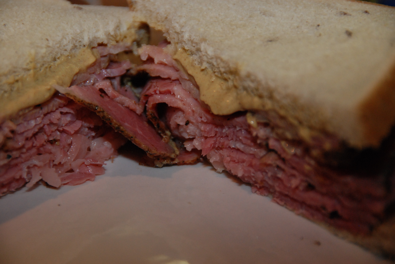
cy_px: 132
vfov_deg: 7.7
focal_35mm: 180
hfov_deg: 11.4
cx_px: 198
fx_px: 1977
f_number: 5.6
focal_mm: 120
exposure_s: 1/60
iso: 800
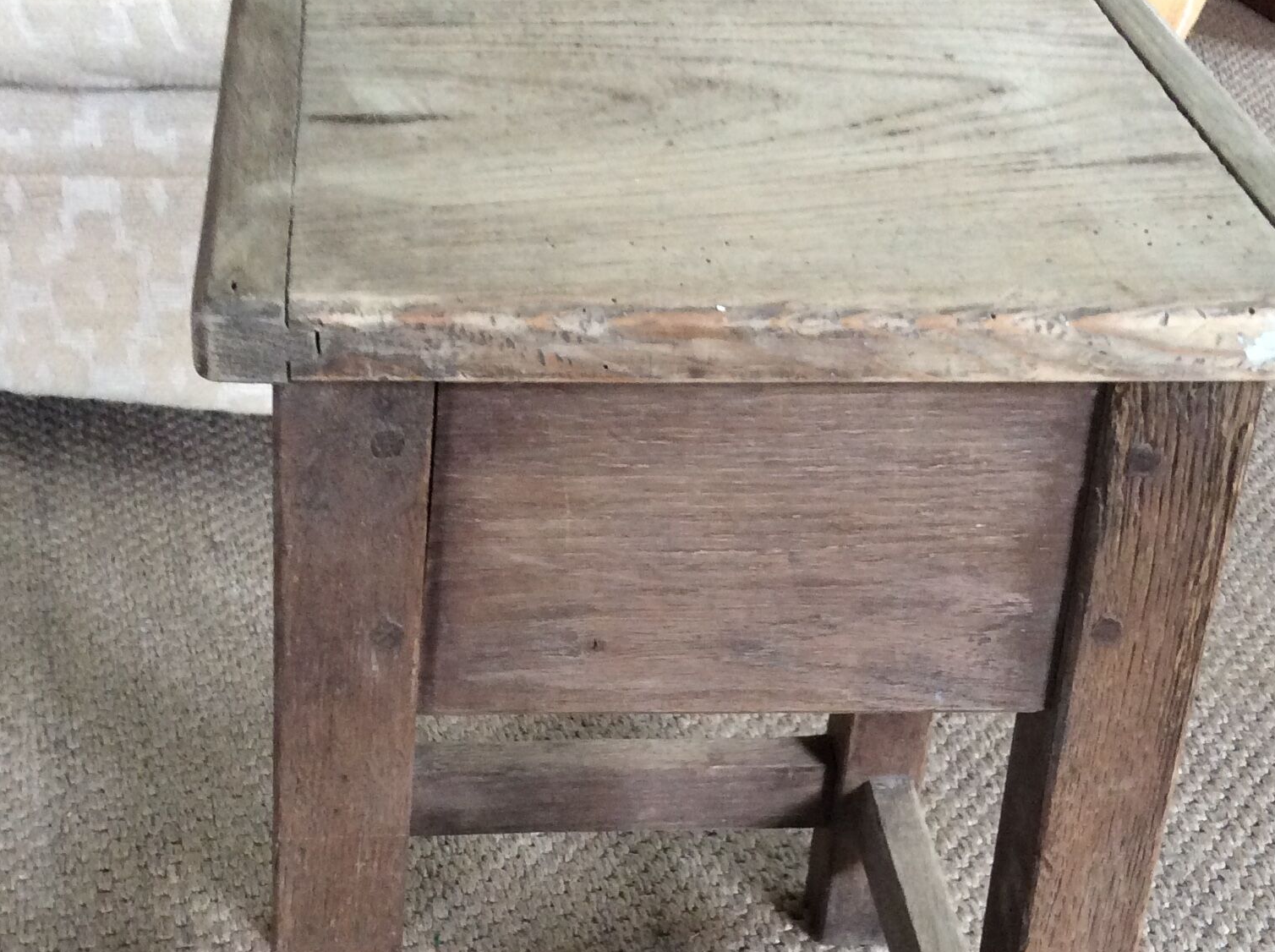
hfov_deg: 35.0
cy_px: 705
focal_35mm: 55
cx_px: 594
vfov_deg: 26.2
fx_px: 2023
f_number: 2.4
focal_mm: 3.3
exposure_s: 1/25
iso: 160
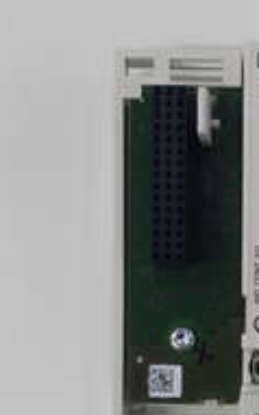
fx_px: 1019
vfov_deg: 22.6
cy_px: 365
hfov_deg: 14.0
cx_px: 316
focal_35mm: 90
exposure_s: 1/33
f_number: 2
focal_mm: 3.79
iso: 172
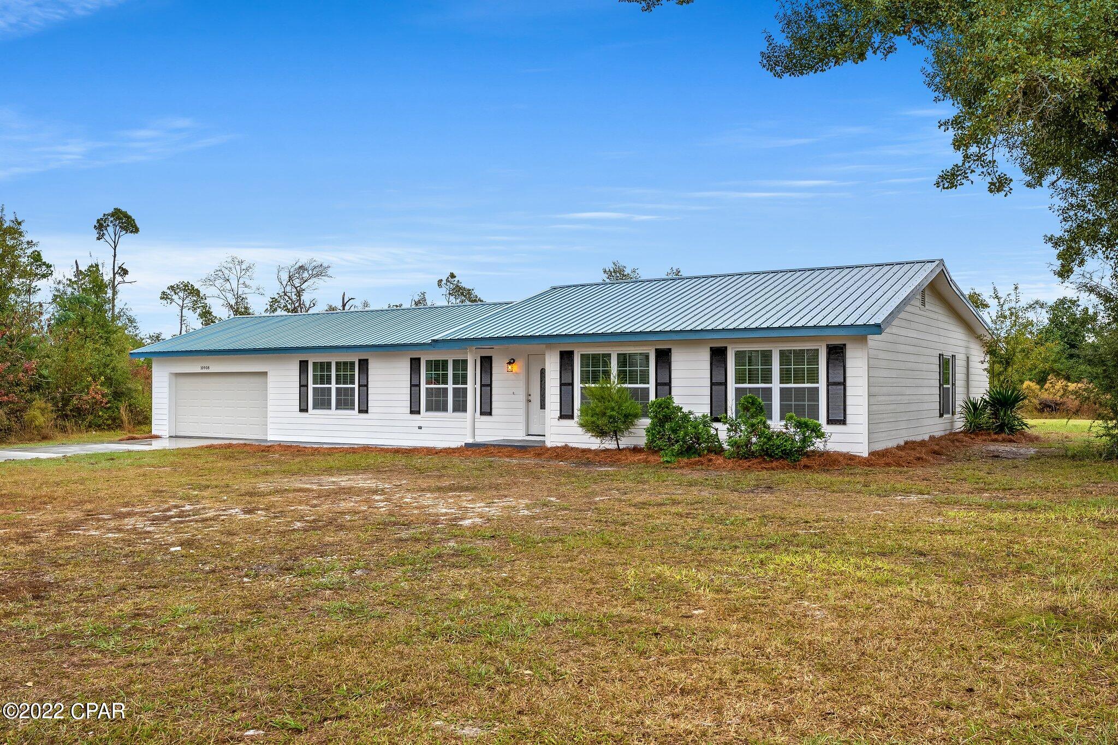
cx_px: 559
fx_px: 932
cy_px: 372
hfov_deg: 61.9
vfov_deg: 43.6
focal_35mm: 30
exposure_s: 1/30
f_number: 8
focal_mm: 20.3
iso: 100
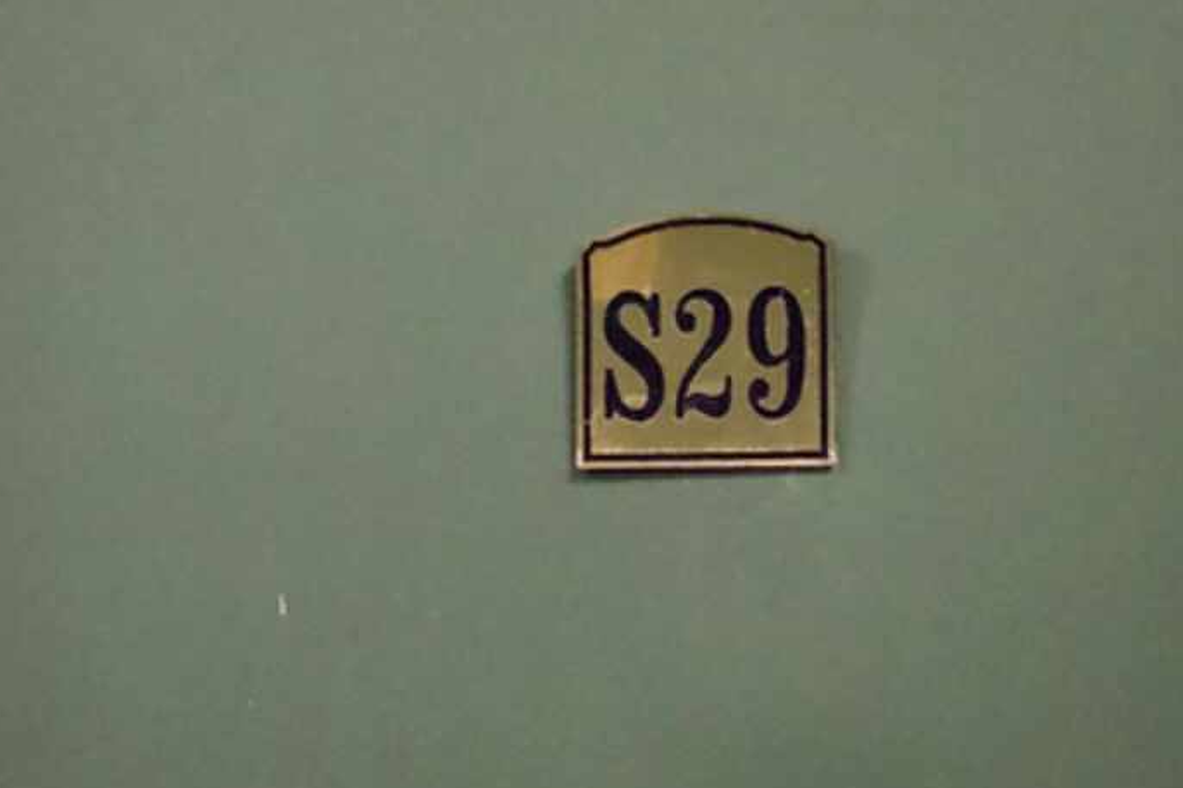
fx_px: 2297
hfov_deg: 28.8
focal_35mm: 70
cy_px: 445
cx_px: 441
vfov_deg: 19.5
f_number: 4
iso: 5600
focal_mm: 25
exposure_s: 1/125
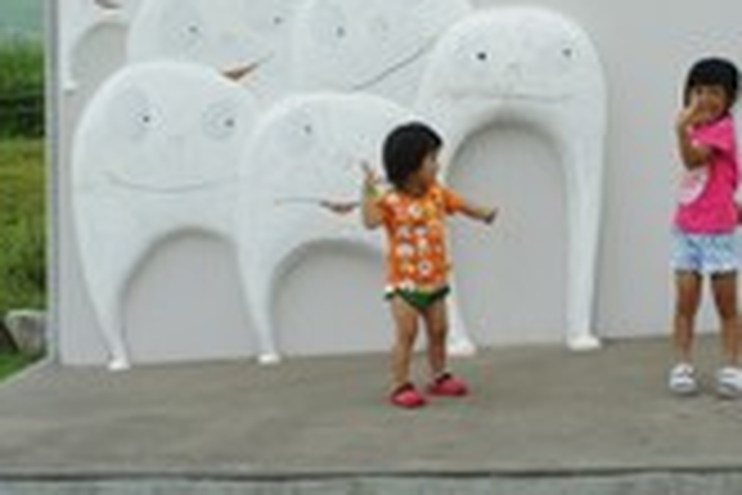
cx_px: 526
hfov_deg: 26.3
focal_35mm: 76
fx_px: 1571
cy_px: 50
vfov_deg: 17.6
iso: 320
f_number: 11
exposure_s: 1/250
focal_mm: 21
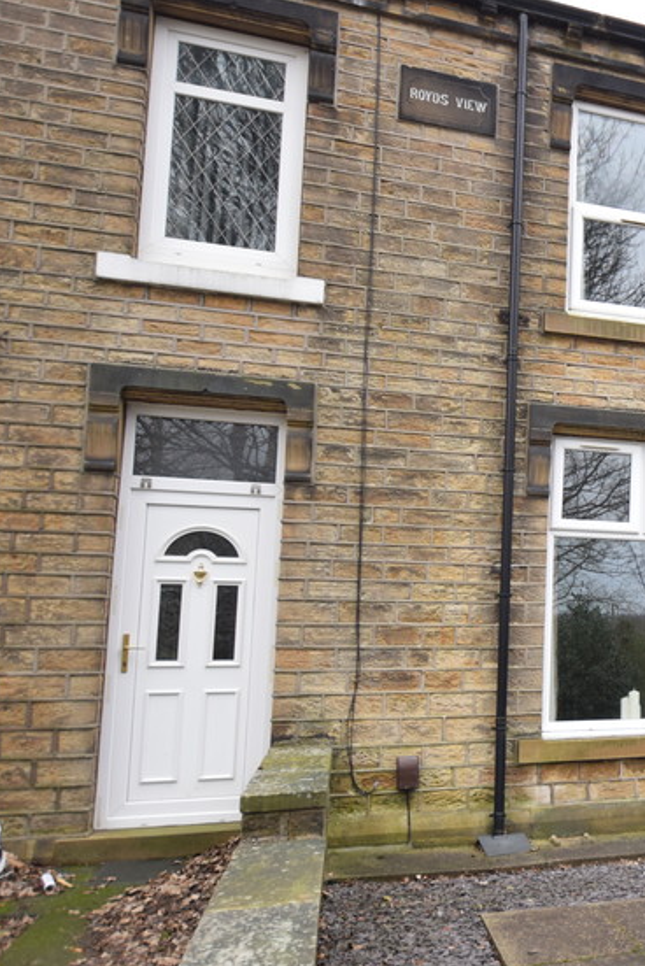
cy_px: 527
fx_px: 1047
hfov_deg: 28.5
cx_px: 822
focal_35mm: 39
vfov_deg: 49.5
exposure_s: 1/200
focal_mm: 14
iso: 500
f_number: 3.5
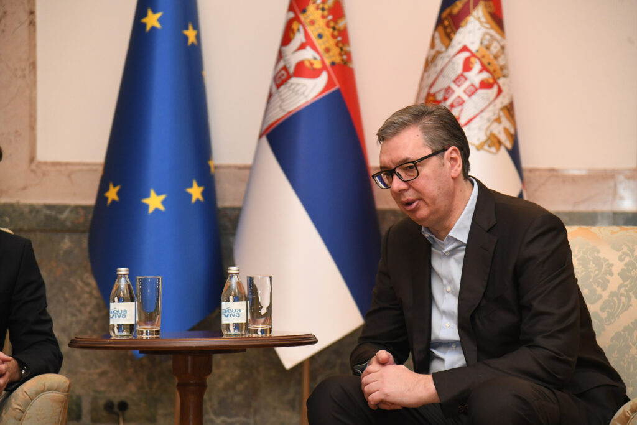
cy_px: 212
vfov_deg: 11.4
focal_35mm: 120
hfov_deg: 17.1
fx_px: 2123
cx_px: 318
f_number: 4.5
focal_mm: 120
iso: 4000
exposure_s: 1/250
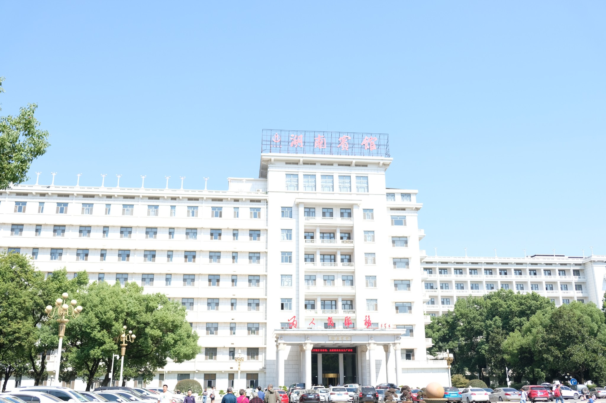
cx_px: 303
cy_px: 202
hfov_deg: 57.3
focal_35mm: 33
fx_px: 555
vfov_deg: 39.9
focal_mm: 22.3
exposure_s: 1/1000
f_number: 3.2
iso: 200
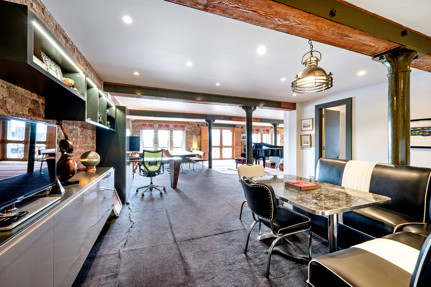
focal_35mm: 14
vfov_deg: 81.1
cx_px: 216
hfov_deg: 104.3
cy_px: 144
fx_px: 167
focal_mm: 14
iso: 400
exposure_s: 1/2.5
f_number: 9
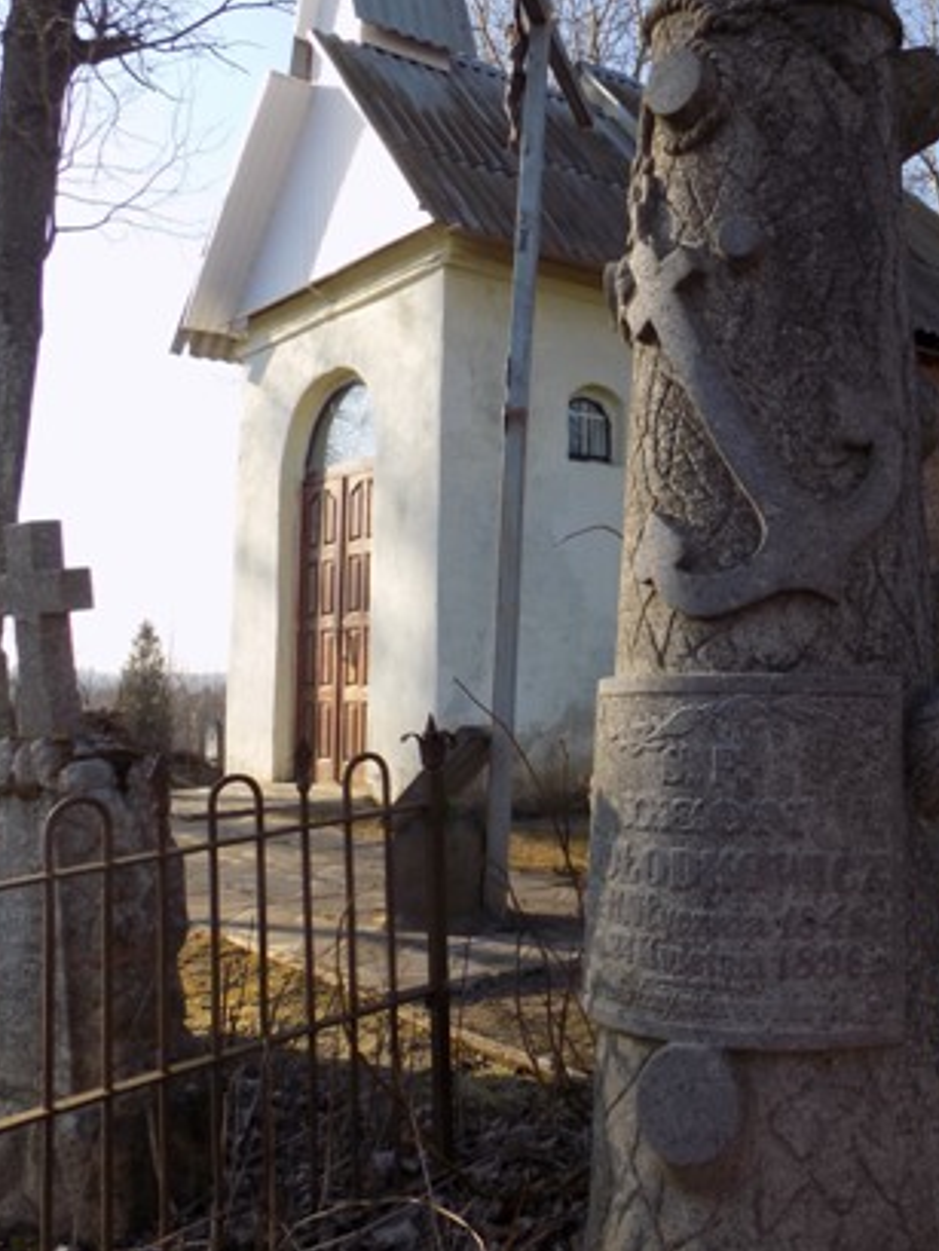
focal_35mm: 36
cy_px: 505
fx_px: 1301
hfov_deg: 38.5
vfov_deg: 51.0
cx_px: 716
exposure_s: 1/500
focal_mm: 4
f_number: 3.1
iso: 80
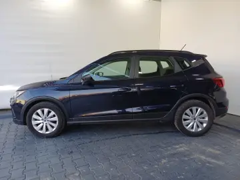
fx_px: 173
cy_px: 90
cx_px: 120
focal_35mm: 25
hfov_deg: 69.4
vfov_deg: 54.9
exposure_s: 1/100
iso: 64
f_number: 1.8
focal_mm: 4.65
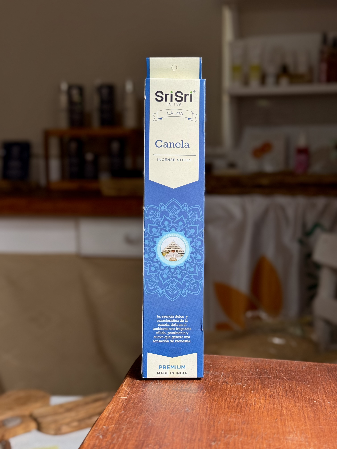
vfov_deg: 39.7
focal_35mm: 48
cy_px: 224
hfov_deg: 30.3
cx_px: 168
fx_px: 623
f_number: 1.78
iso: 125
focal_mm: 6.76
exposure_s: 1/100
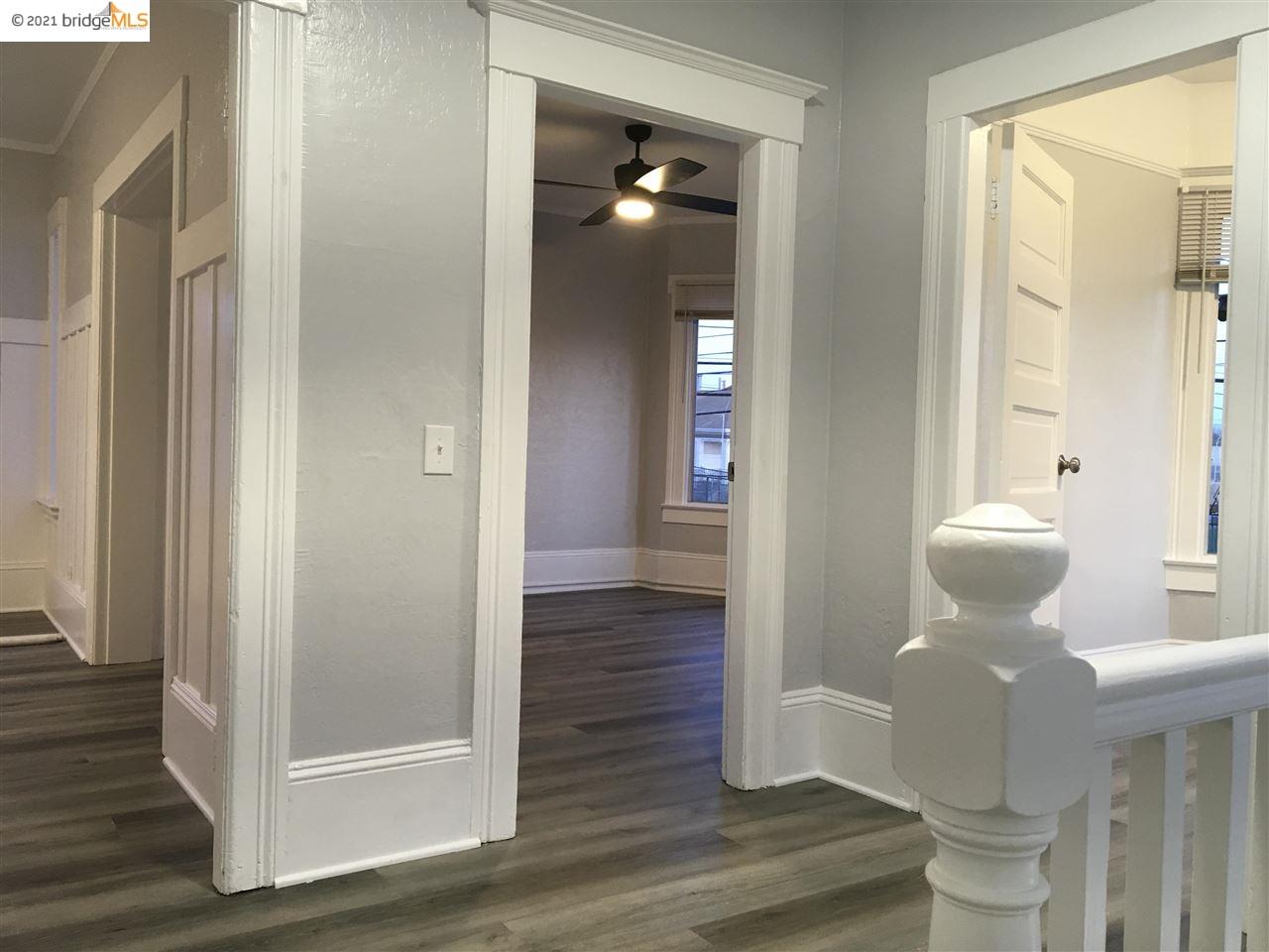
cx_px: 634
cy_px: 476
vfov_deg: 48.2
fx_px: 1063
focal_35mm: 29
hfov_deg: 61.7
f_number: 2.2
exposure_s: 1/33
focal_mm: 4.15
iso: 100
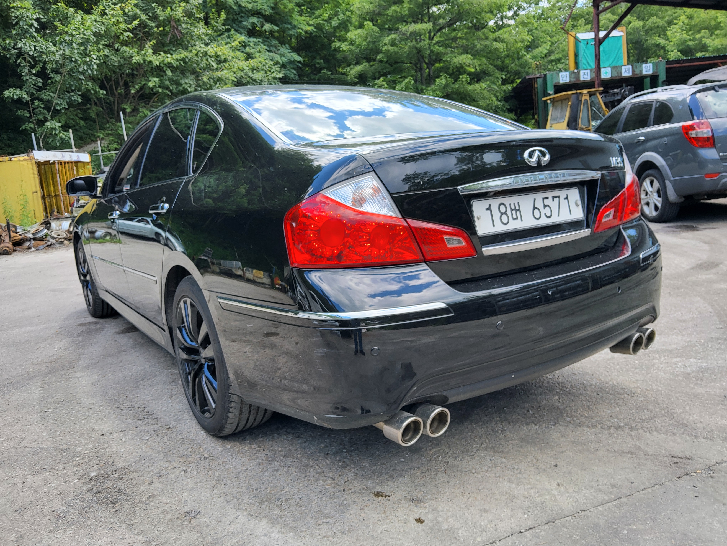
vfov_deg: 53.1
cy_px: 273
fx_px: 546
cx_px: 364
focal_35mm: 26
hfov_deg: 67.3
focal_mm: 3.98
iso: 12
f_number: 1.8
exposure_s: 1/111
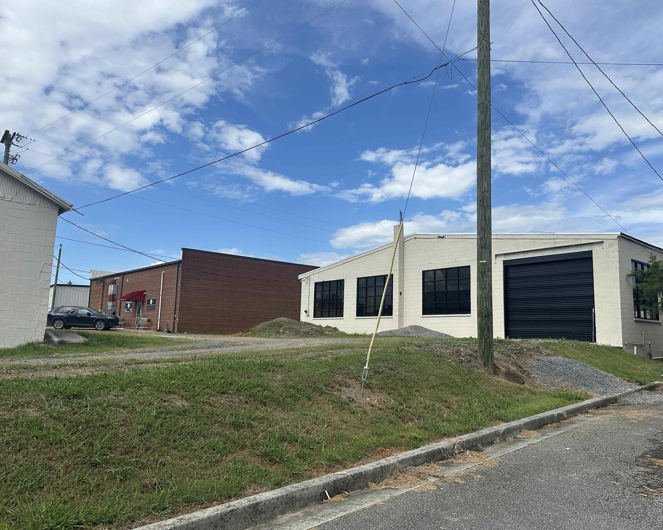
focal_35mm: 26
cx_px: 364
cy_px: 266
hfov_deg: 65.9
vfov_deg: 54.9
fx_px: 510
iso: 80
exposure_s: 1/5263
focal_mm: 6.86
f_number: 1.78
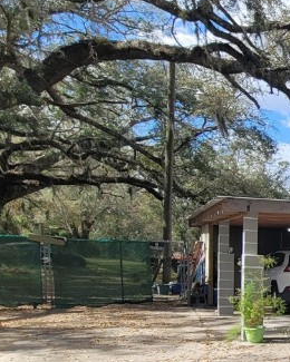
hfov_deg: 23.3
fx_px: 429
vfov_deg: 43.4
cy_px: 295
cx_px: 500
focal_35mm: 40
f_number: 2.2
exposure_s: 1/1148
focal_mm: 2.2
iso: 50
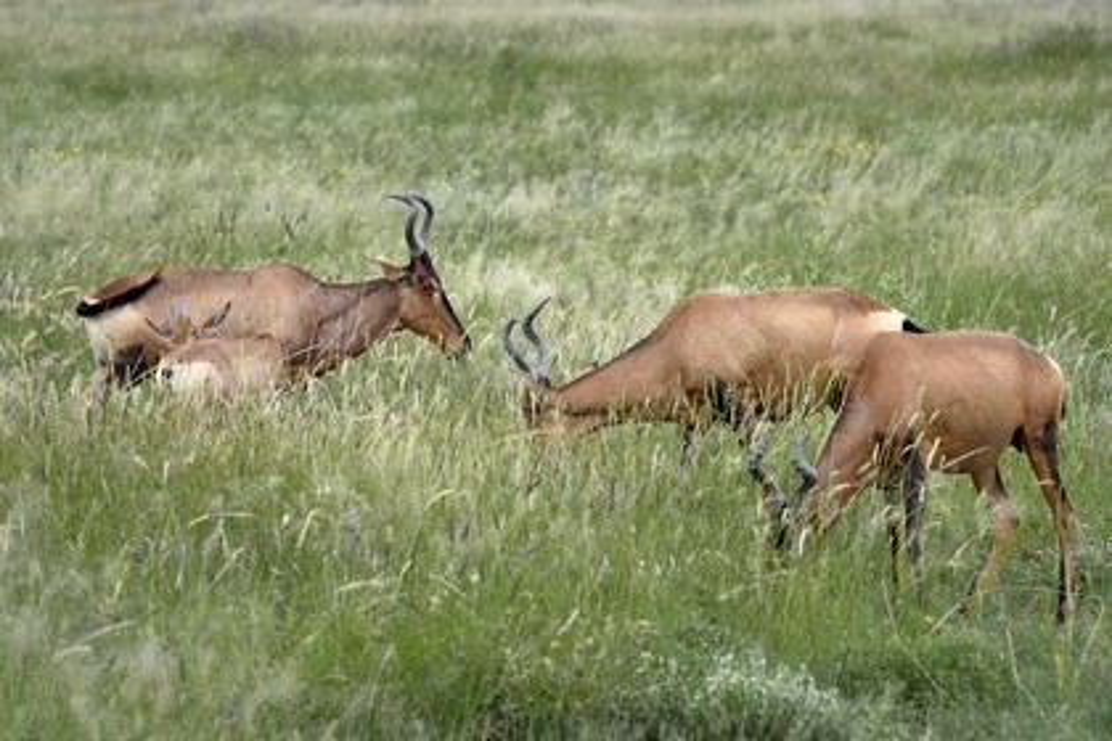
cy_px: 370
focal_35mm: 280
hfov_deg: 7.4
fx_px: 8648
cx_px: 556
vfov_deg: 4.9
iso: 400
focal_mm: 280
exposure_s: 1/640
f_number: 8
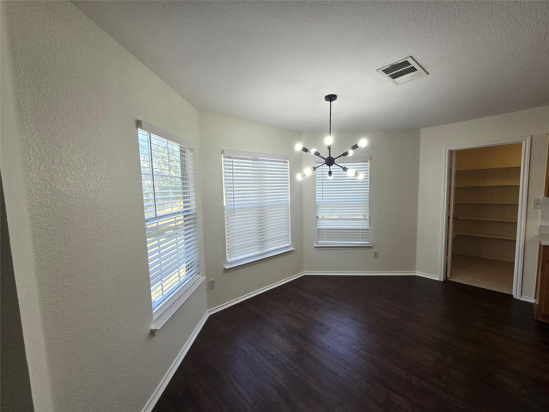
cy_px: 206
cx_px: 274
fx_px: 206
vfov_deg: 89.9
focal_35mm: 13
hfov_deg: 106.2
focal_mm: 2.2
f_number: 2.2
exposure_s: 1/120
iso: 64
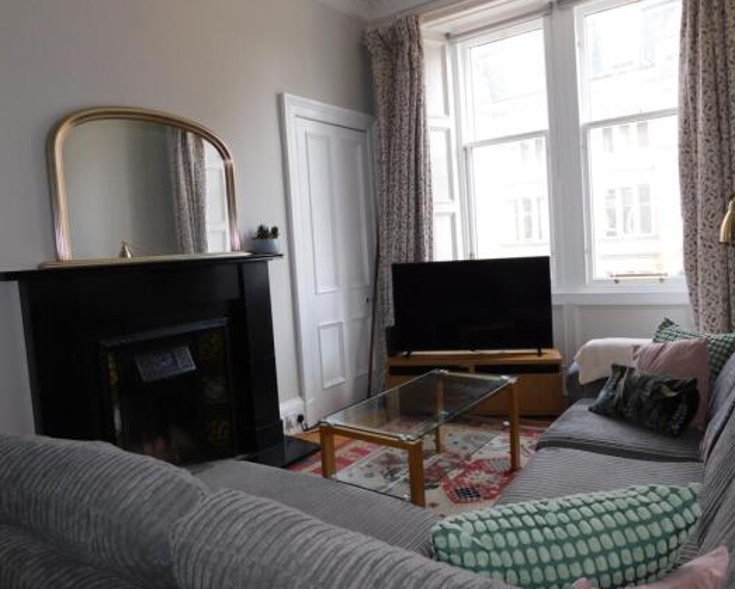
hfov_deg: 68.0
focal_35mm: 25
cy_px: 289
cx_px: 396
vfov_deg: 56.8
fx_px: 544
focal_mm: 4
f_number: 3
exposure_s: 1/40
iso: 125
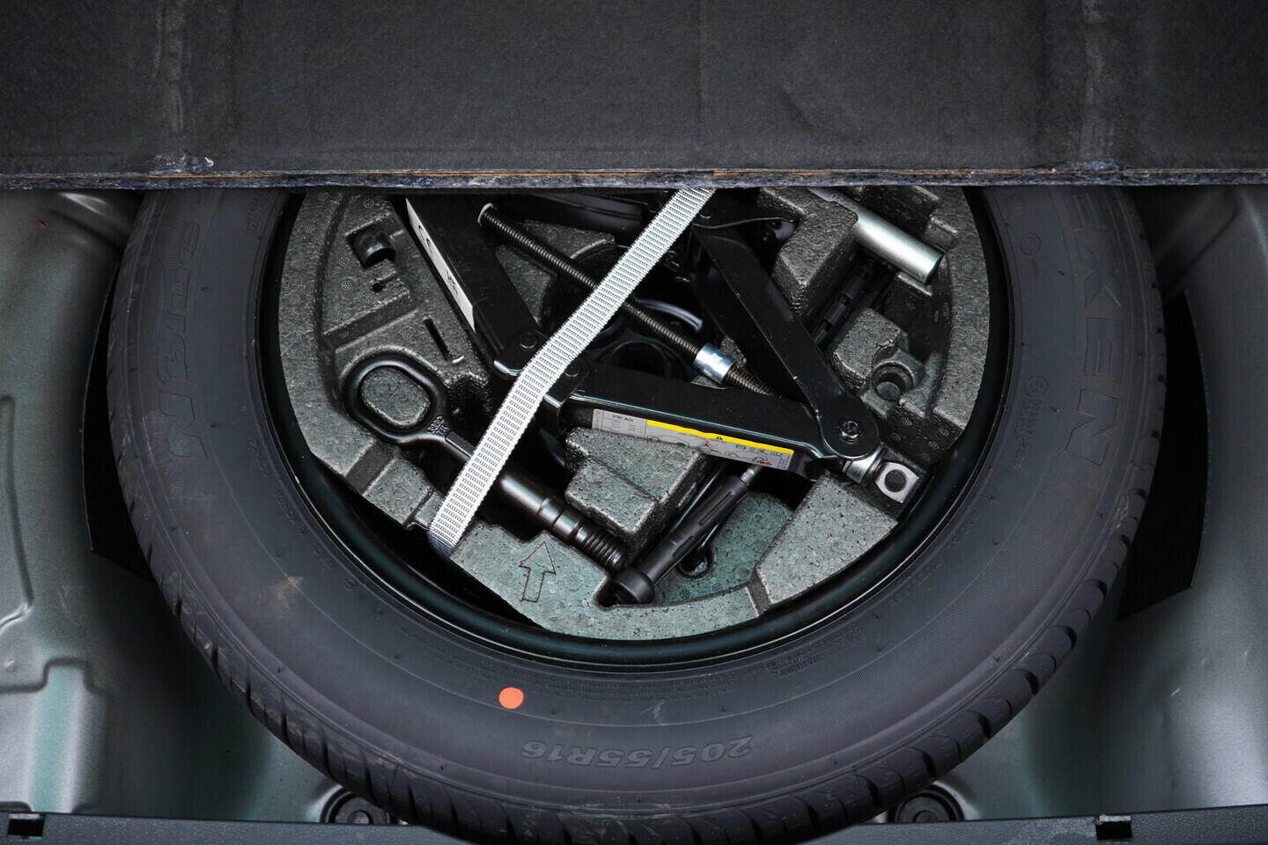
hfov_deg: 53.1
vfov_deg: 36.9
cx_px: 634
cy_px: 422
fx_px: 1268
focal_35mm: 36
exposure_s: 1/40
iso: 320
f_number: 2.8
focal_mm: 24
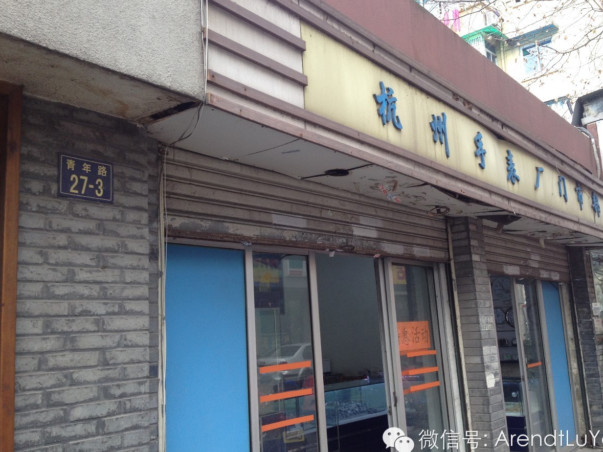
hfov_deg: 48.9
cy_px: 229
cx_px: 323
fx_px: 662
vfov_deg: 37.7
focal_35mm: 38
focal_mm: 4.28
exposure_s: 1/120
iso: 64
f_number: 2.4
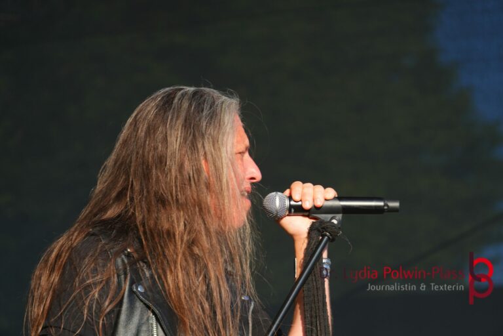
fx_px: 3018
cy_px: 168
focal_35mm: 216
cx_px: 252
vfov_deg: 6.4
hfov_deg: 9.5
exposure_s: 1/250
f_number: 5.6
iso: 125
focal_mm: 144
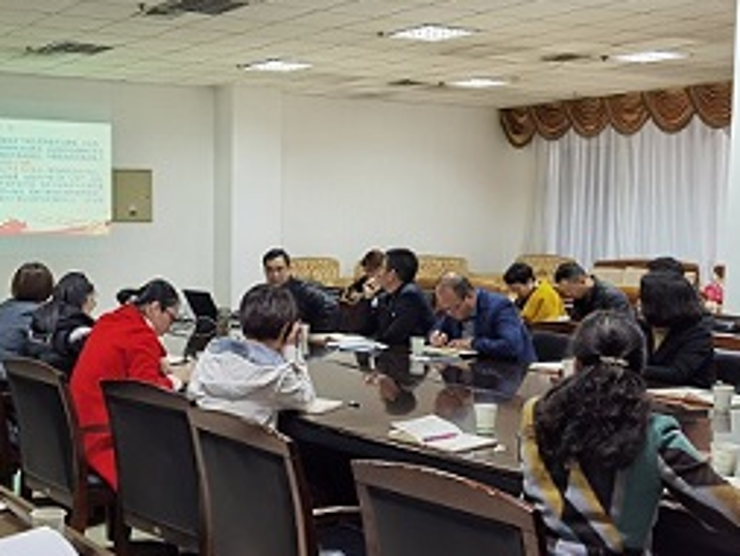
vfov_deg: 29.7
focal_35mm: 49
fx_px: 1048
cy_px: 310
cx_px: 189
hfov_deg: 38.0
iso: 400
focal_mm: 6.71
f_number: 1.9
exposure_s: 1/100
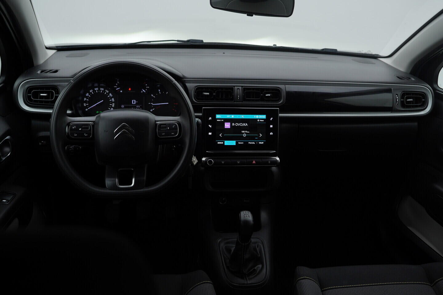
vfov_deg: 36.9
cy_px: 148
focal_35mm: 36
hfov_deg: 53.1
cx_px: 222
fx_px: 443
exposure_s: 1/80
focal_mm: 24
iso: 125
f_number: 4
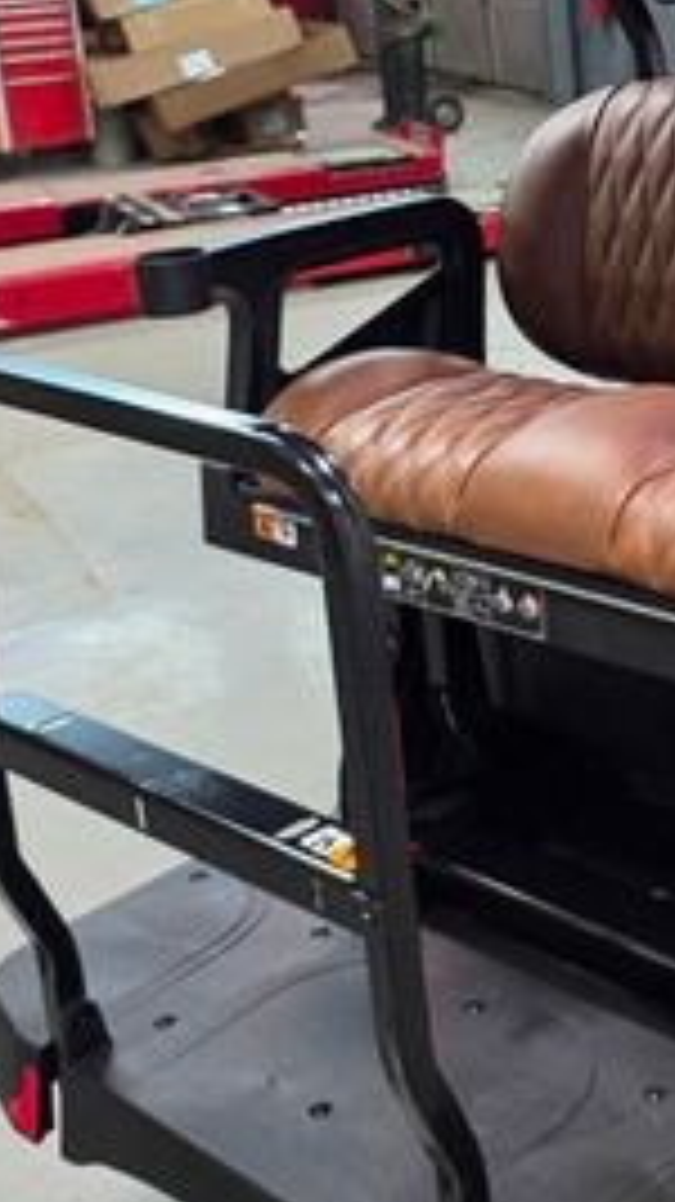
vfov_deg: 34.6
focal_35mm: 60
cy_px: 410
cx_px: 765
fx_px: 1911
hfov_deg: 19.1
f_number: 1.7
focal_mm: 6.3
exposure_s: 1/120
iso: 160
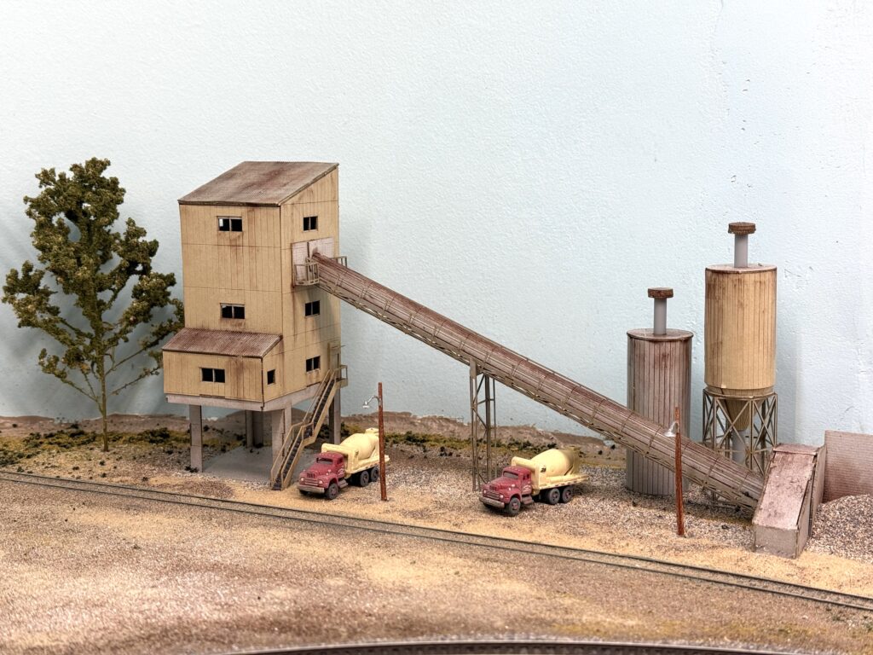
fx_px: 1211
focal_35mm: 48
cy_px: 328
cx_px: 436
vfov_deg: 30.3
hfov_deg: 39.7
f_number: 1.78
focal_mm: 6.76
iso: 50
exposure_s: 1/225
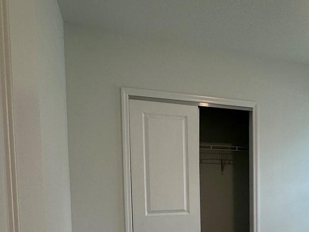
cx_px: 269
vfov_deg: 36.6
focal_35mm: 37
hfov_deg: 46.1
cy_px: 203
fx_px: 330
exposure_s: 1/120
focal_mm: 2.22
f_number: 2.2
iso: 80
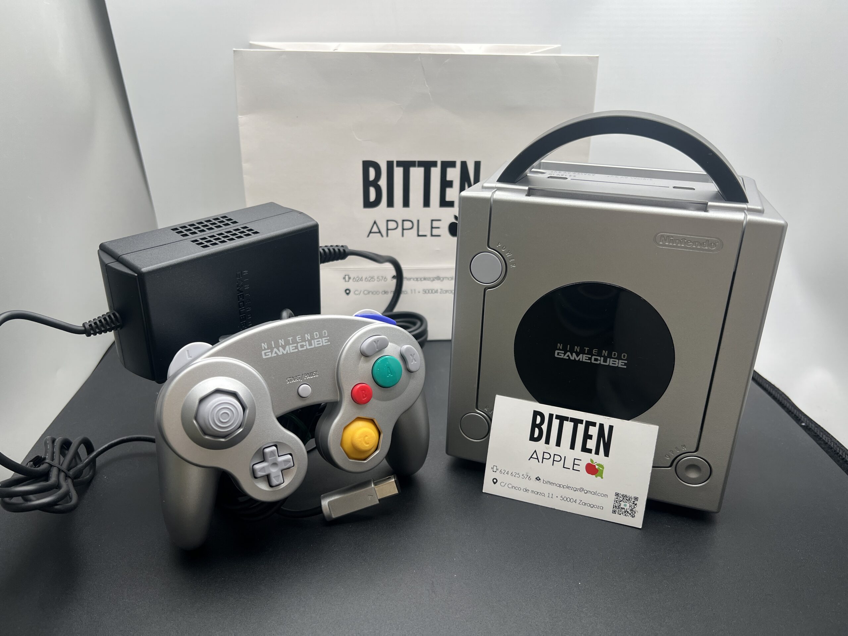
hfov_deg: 67.3
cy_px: 318
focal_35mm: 26
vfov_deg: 53.1
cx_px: 424
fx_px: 637
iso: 50
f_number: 1.5
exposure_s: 1/312
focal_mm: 5.7
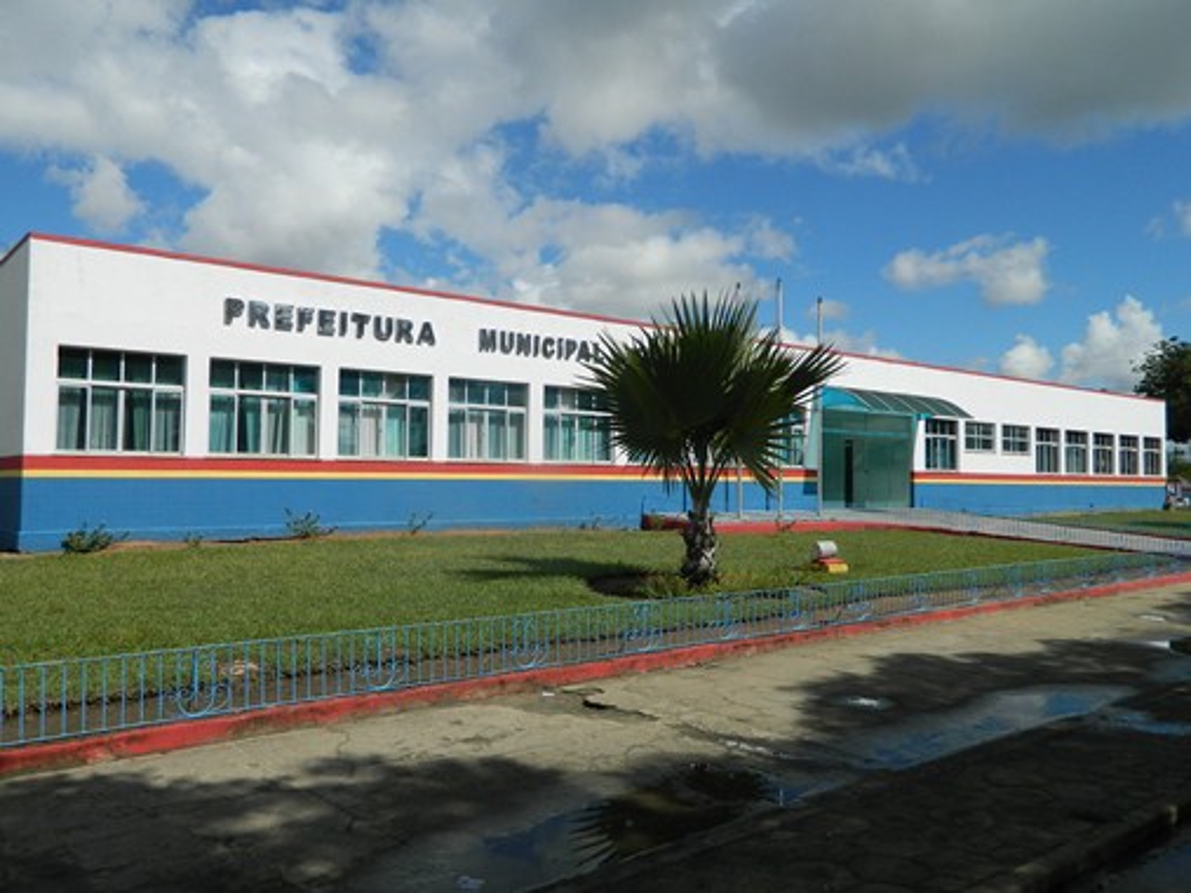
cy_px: 446
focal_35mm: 28
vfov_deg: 49.7
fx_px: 963
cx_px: 596
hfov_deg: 63.5
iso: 80
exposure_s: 1/320
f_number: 8.9
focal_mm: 5.1
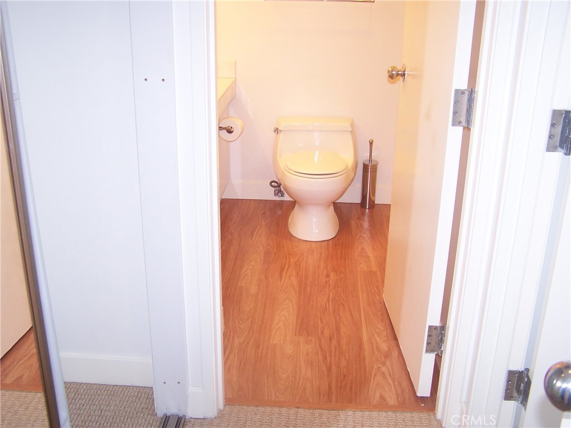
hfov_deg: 49.0
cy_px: 214
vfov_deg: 37.7
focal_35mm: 38
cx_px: 286
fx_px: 627
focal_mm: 6.3
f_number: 2.8
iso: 140
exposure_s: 1/60
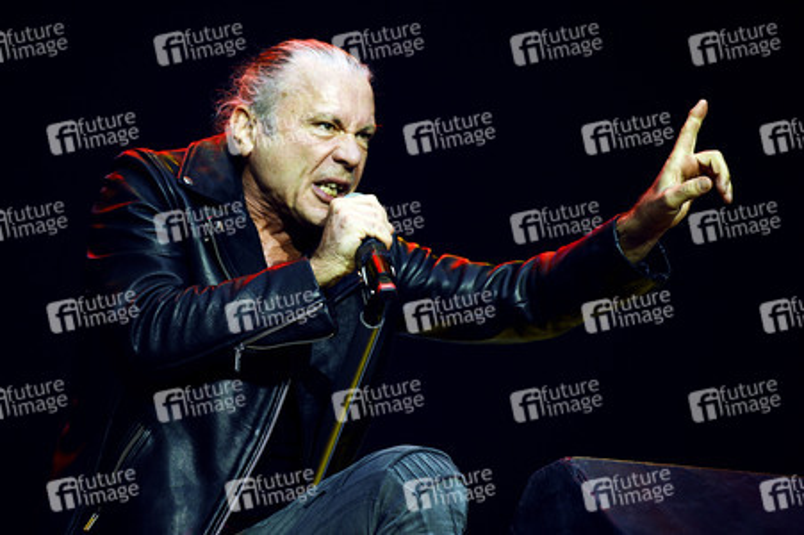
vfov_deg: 9.1
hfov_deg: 13.7
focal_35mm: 150
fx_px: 3347
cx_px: 402
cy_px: 268
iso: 560
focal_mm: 150
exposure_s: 1/400
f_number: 2.8
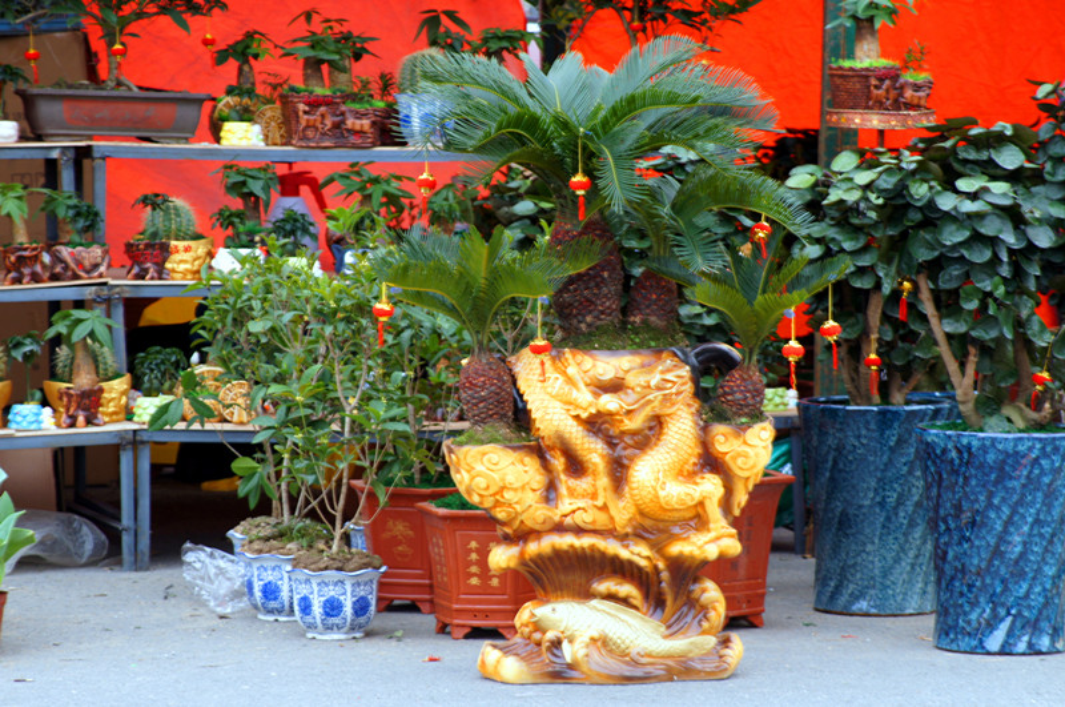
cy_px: 354
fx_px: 5761
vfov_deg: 7.0
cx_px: 532
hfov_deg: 10.6
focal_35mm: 195
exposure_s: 1/10
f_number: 8
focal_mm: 130
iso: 100
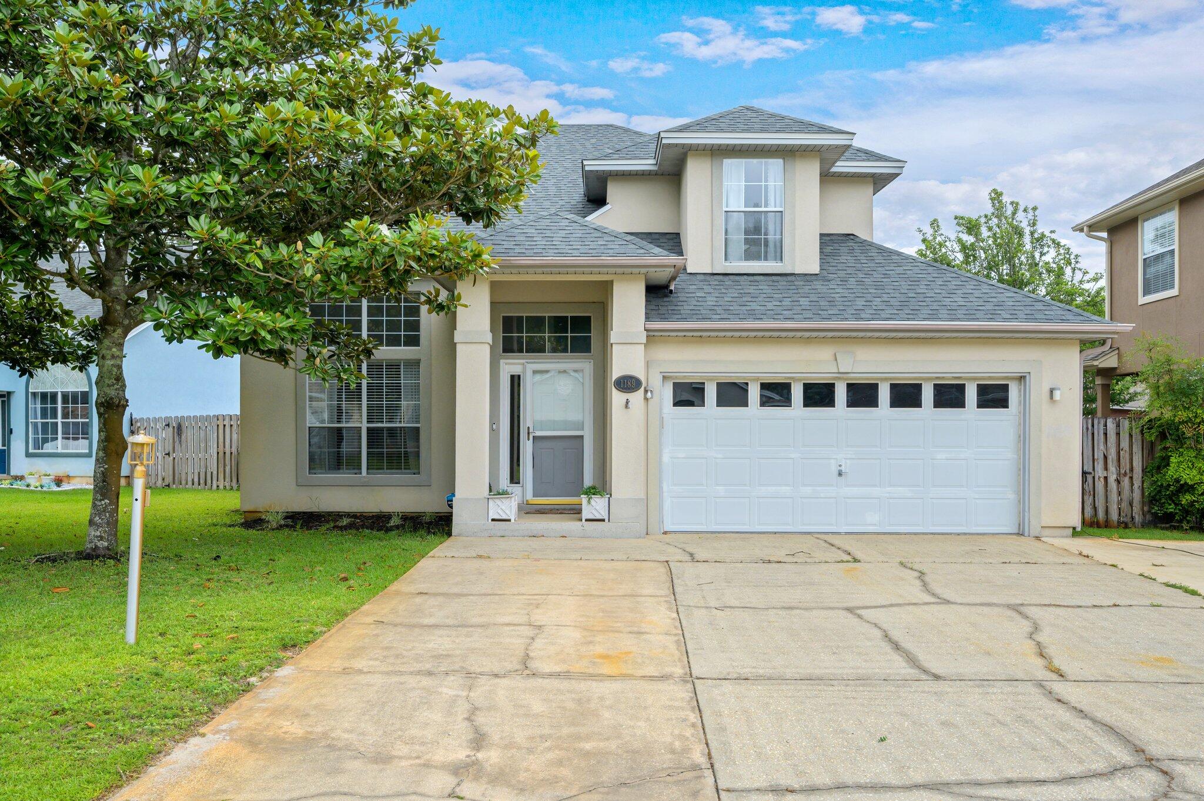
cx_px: 602
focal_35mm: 30
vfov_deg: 43.5
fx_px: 1003
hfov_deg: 62.0
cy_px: 400
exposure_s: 1/400
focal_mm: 30
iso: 160
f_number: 9
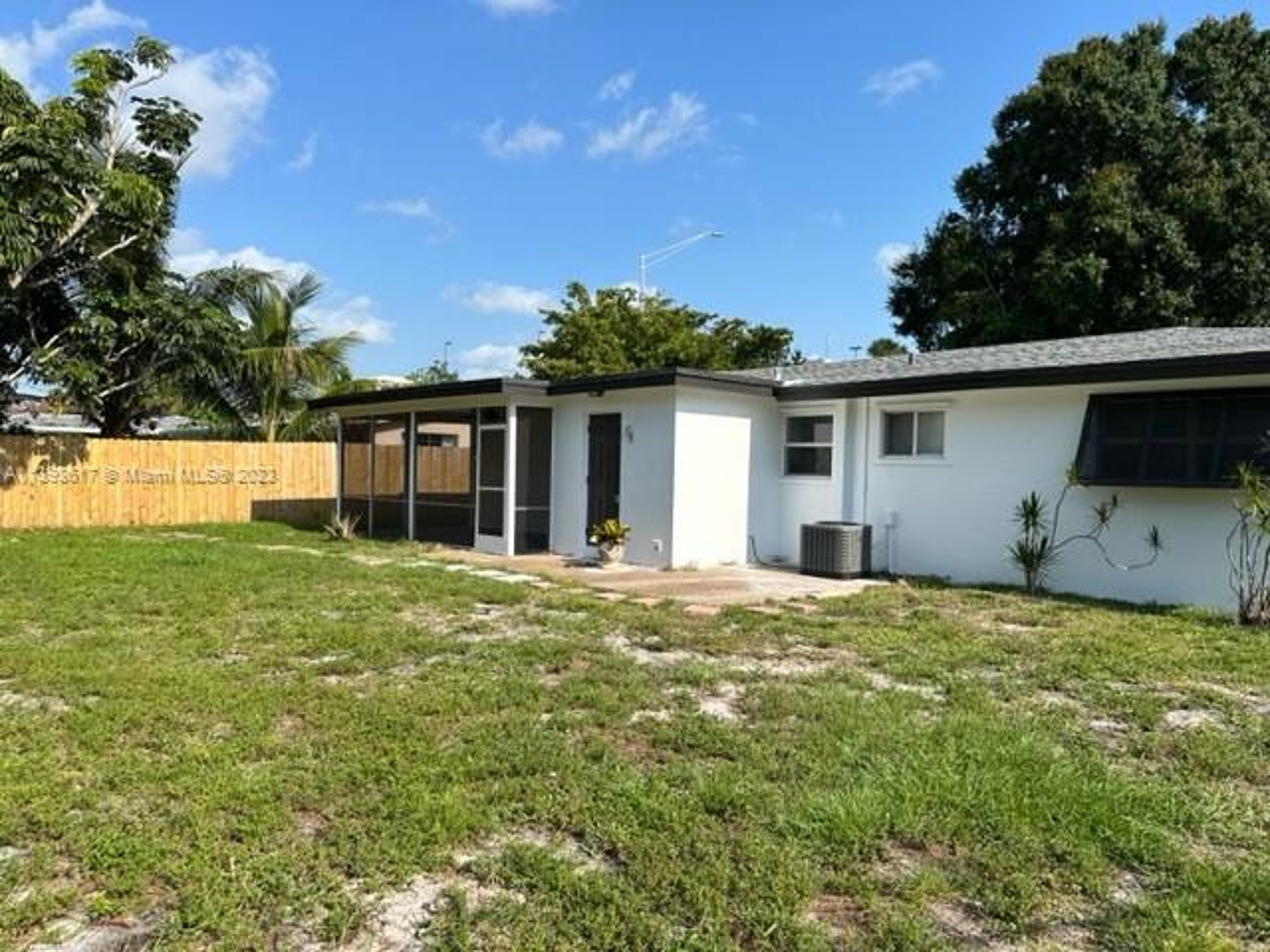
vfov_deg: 56.8
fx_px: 881
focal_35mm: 24
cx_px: 635
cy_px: 476
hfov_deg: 71.6
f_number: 1.78
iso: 80
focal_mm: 6.86
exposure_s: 1/4184
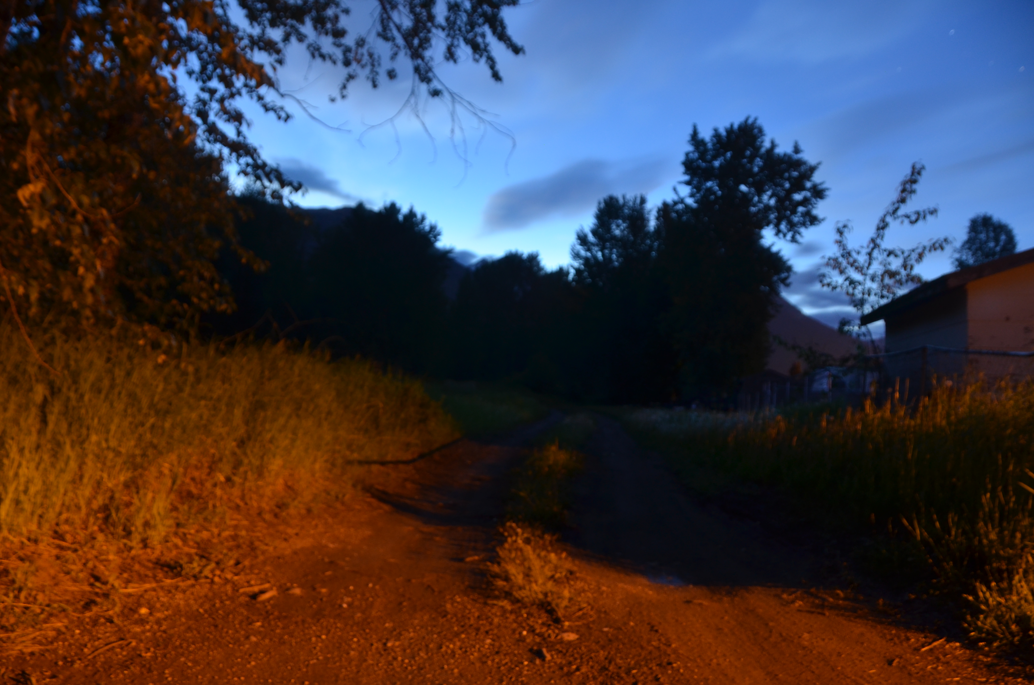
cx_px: 517
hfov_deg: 67.5
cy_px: 342
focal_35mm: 27
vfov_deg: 47.7
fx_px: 774
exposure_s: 30
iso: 400
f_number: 5
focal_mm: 18
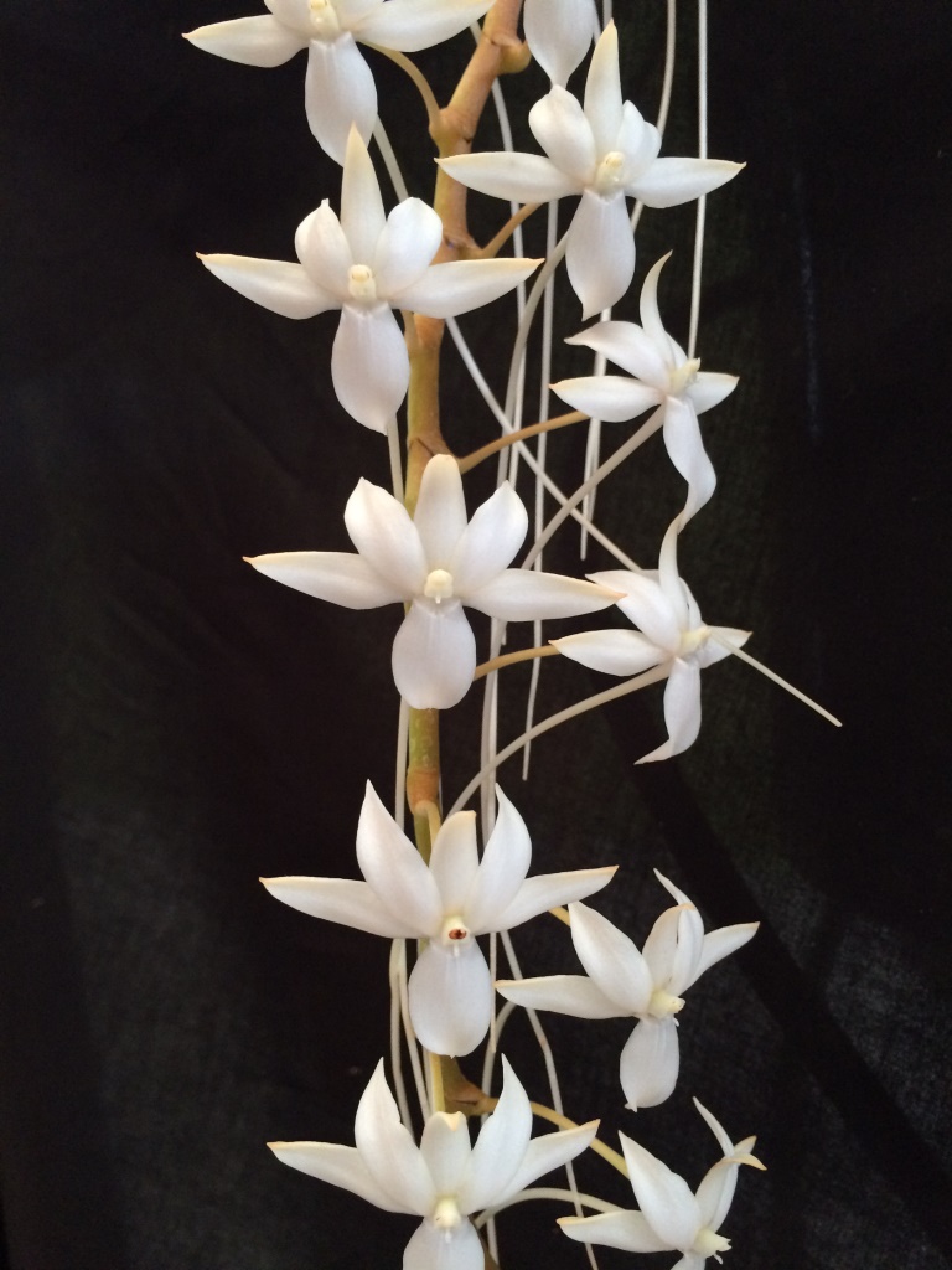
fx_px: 1063
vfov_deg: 61.7
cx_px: 476
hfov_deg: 48.2
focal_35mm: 29
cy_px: 635
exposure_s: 1/30
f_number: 2.2
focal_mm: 4.15
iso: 200
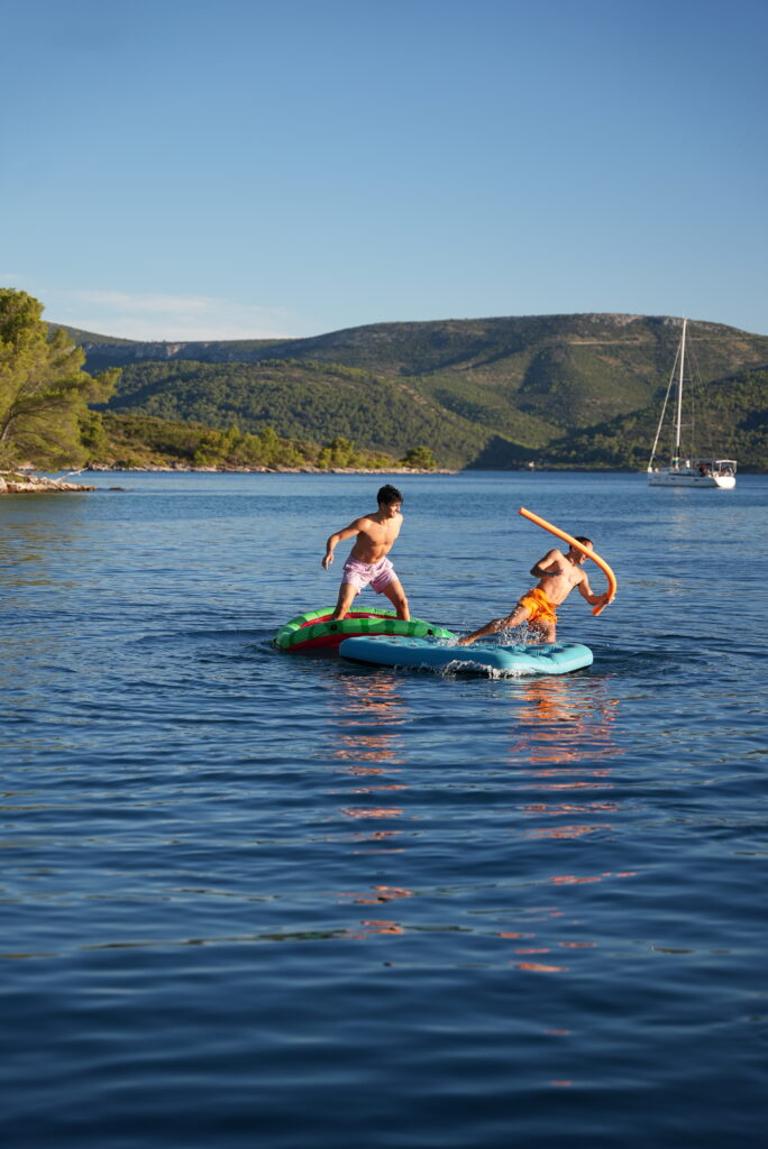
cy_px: 574
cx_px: 384
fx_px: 2237
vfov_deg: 28.8
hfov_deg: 19.5
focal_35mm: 70
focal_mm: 70
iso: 160
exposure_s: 1/800
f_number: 2.8
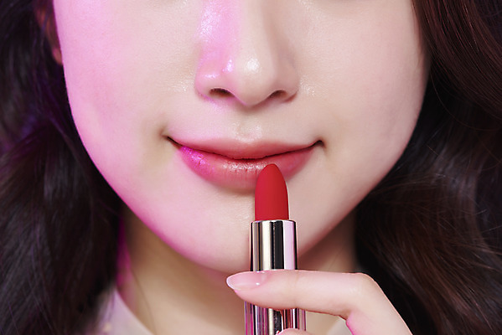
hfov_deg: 19.4
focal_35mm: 105
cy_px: 168
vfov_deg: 13.1
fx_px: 1465
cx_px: 251
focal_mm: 105
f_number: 11
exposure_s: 1/125
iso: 64
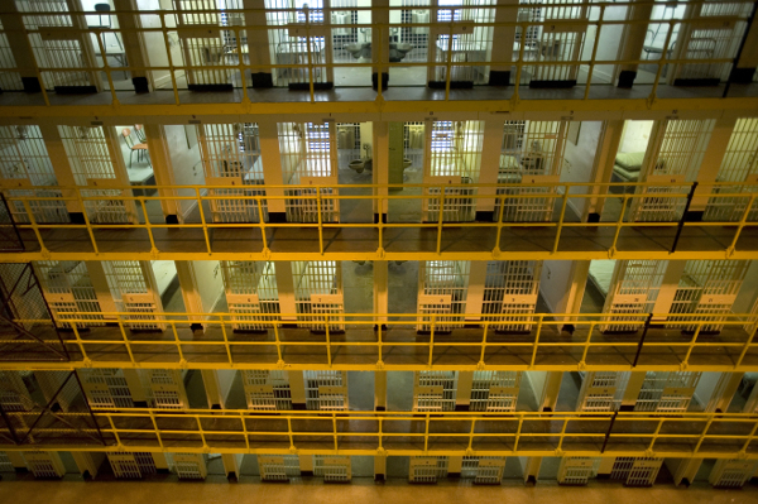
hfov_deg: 78.6
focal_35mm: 22
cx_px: 379
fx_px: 463
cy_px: 252
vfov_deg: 57.1
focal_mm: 22
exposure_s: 1/250
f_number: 2.8
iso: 1600
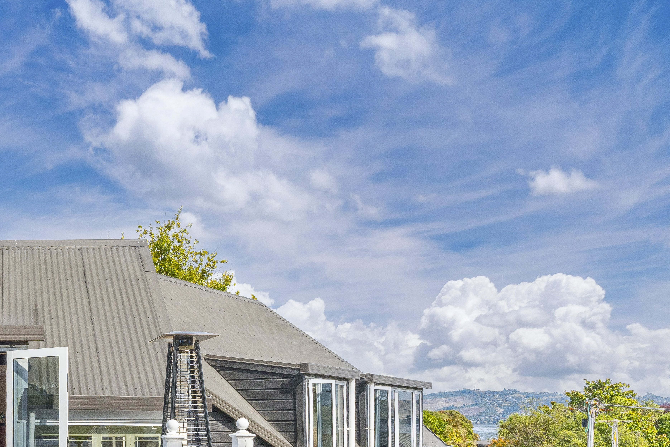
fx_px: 664
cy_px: 419
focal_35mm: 36
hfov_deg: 44.7
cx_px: -13
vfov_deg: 34.6
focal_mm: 16.8
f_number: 9
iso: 640
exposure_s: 1/800
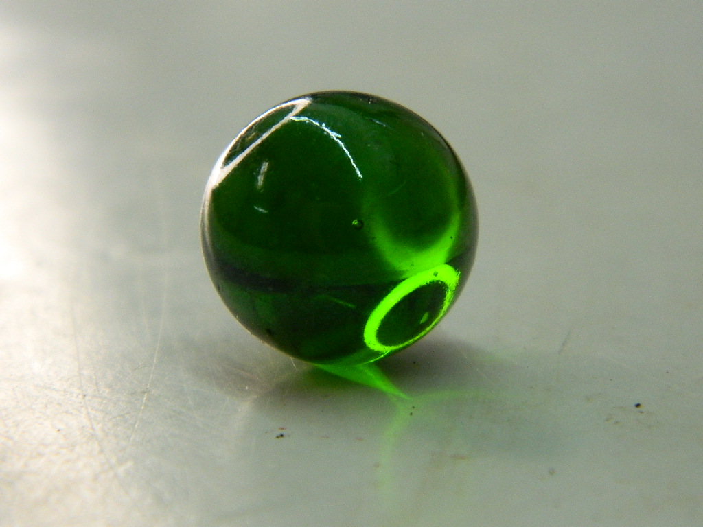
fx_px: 3046
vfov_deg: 9.9
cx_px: 352
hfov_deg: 13.2
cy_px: 264
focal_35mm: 150
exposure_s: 1/200
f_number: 4.9
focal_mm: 27
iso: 400
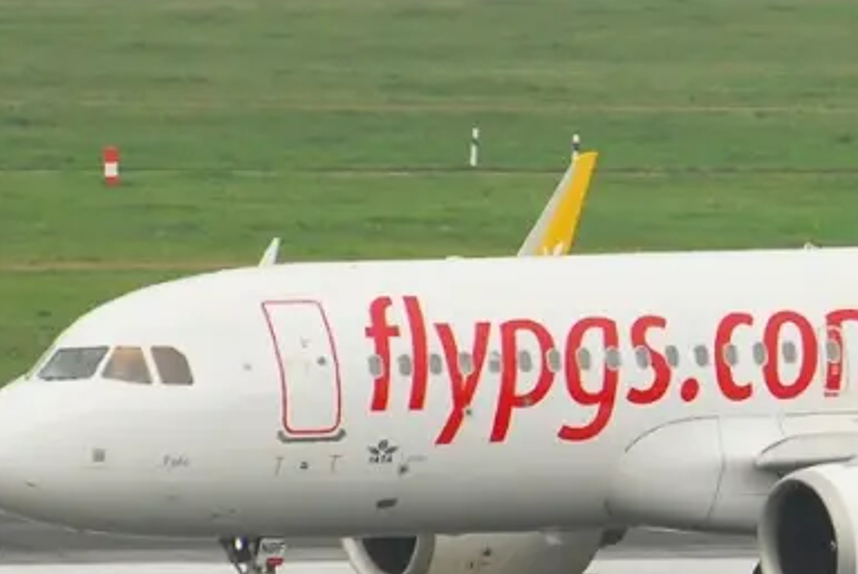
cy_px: 420
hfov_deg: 2.1
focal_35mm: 962
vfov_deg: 1.4
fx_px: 22944
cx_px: 1055
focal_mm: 240
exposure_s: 1/400
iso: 200
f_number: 7.1
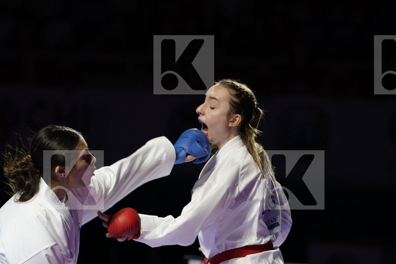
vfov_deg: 6.4
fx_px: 2343
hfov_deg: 9.7
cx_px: 184
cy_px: 180
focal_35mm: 213
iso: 1250
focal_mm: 144
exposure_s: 1/1000
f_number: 2.8
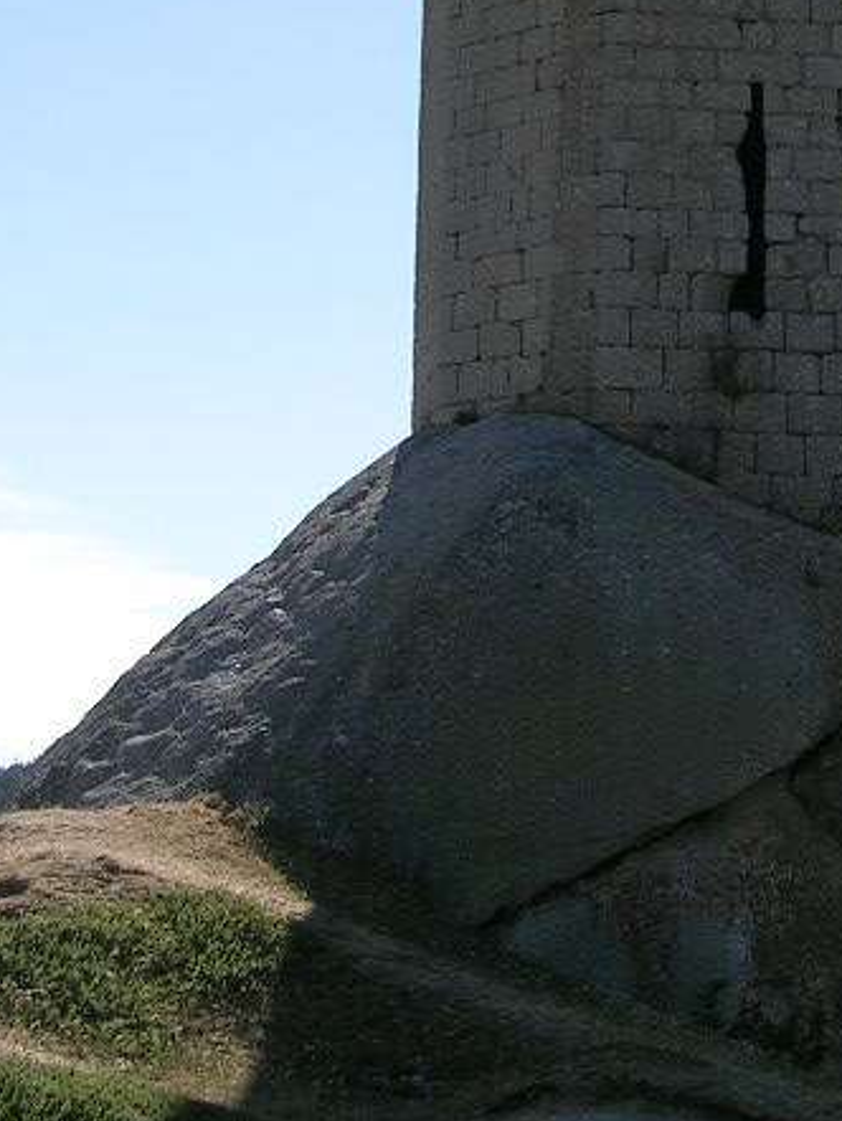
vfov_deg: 23.6
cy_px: 170
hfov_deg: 17.9
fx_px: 2624
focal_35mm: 81
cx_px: 758
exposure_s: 1/405
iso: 50
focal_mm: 5.4
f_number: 4.8
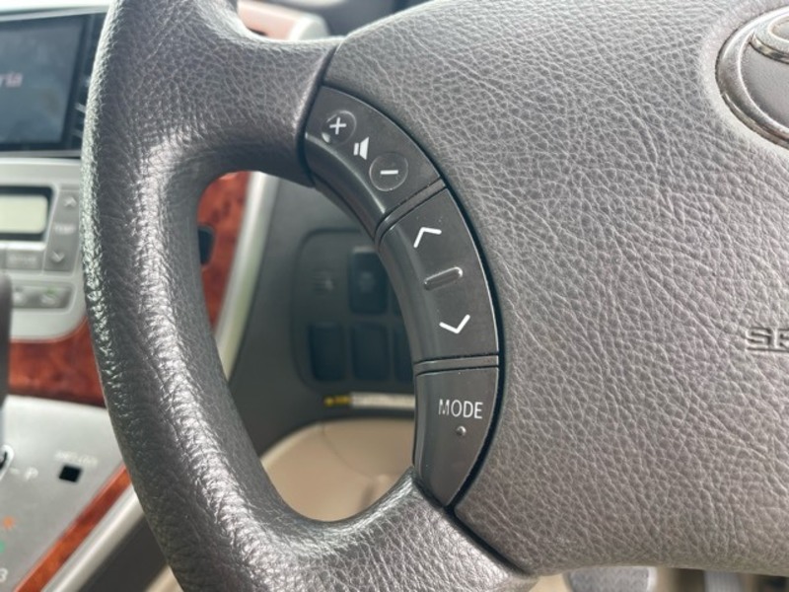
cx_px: 394
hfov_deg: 69.4
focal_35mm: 25
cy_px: 296
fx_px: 570
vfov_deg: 54.9
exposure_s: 1/121
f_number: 1.6
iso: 50
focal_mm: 5.1
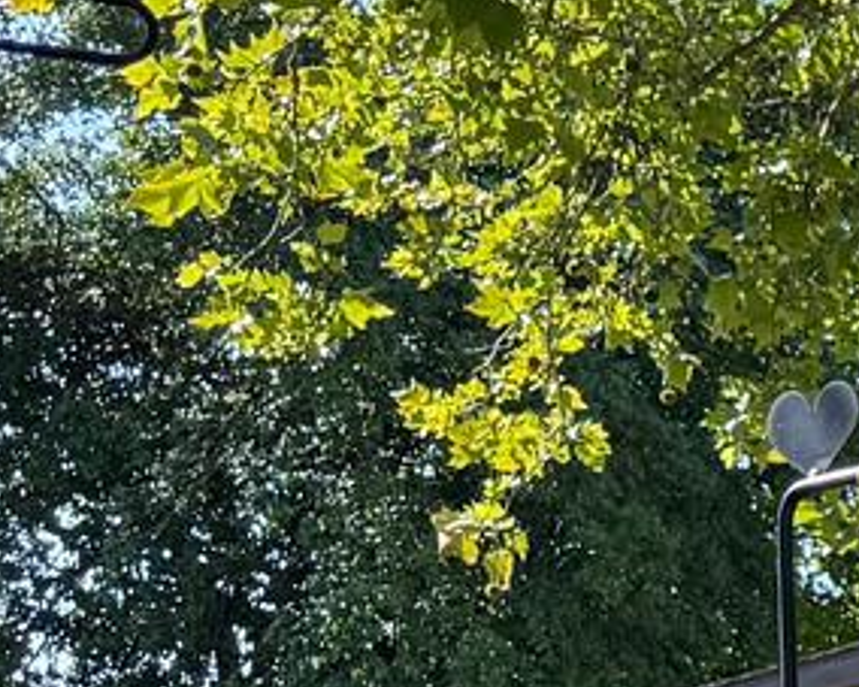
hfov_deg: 9.5
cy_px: 1198
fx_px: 4295
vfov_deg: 8.8
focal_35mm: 169
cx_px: 2399
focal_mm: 6.76
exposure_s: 1/1075
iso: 100
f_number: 1.78
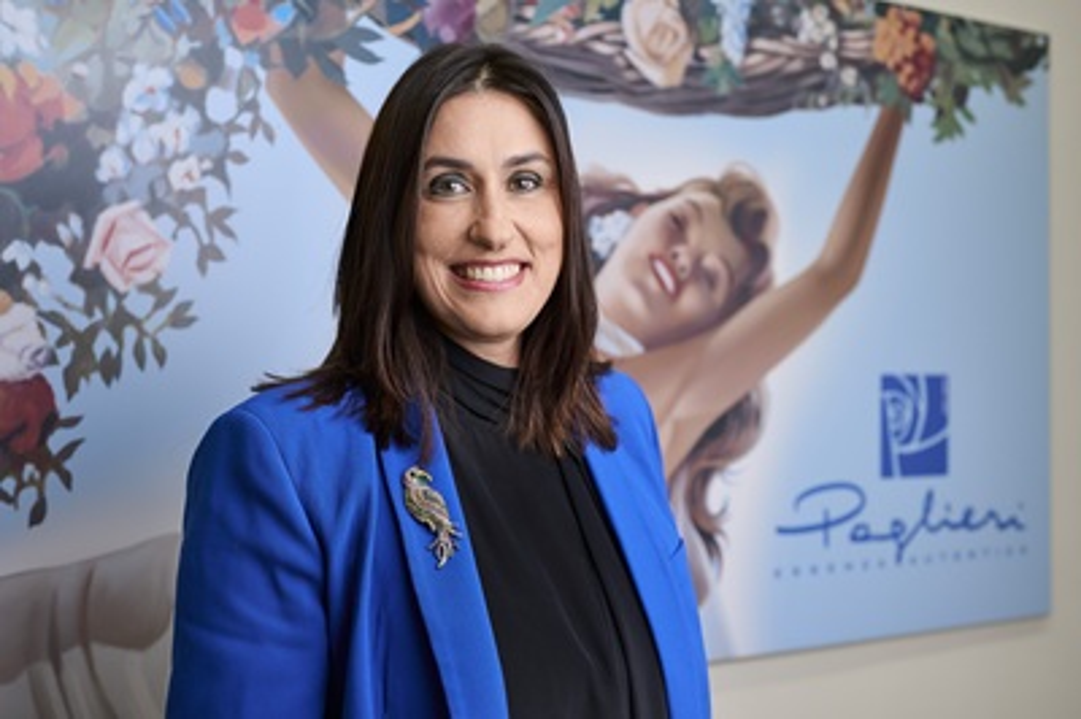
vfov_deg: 26.9
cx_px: 540
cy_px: 360
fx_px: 1500
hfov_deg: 39.6
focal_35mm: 50
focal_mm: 50
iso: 320
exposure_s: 1/160
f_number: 4
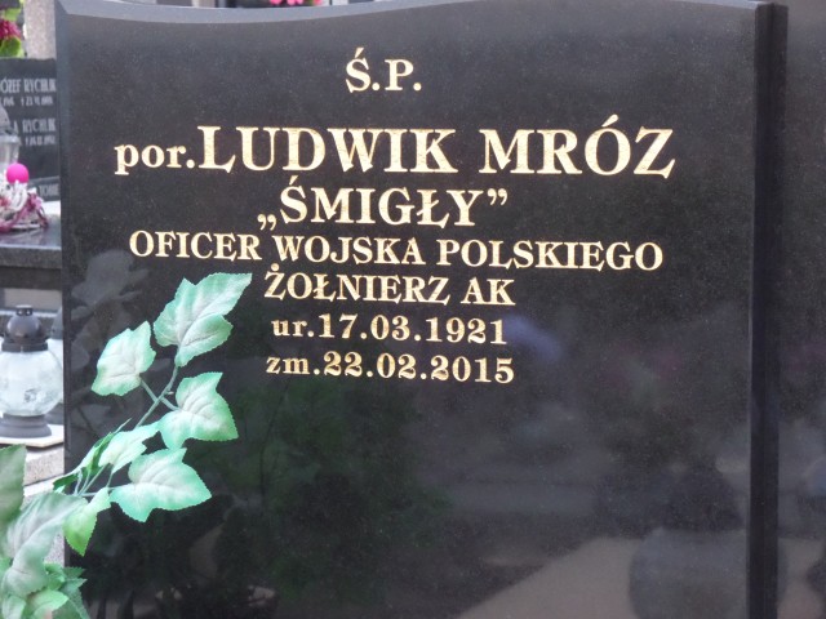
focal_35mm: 114
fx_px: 2720
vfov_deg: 13.0
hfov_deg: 17.3
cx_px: 413
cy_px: 310
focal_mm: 20.3
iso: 800
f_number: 4
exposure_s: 1/45
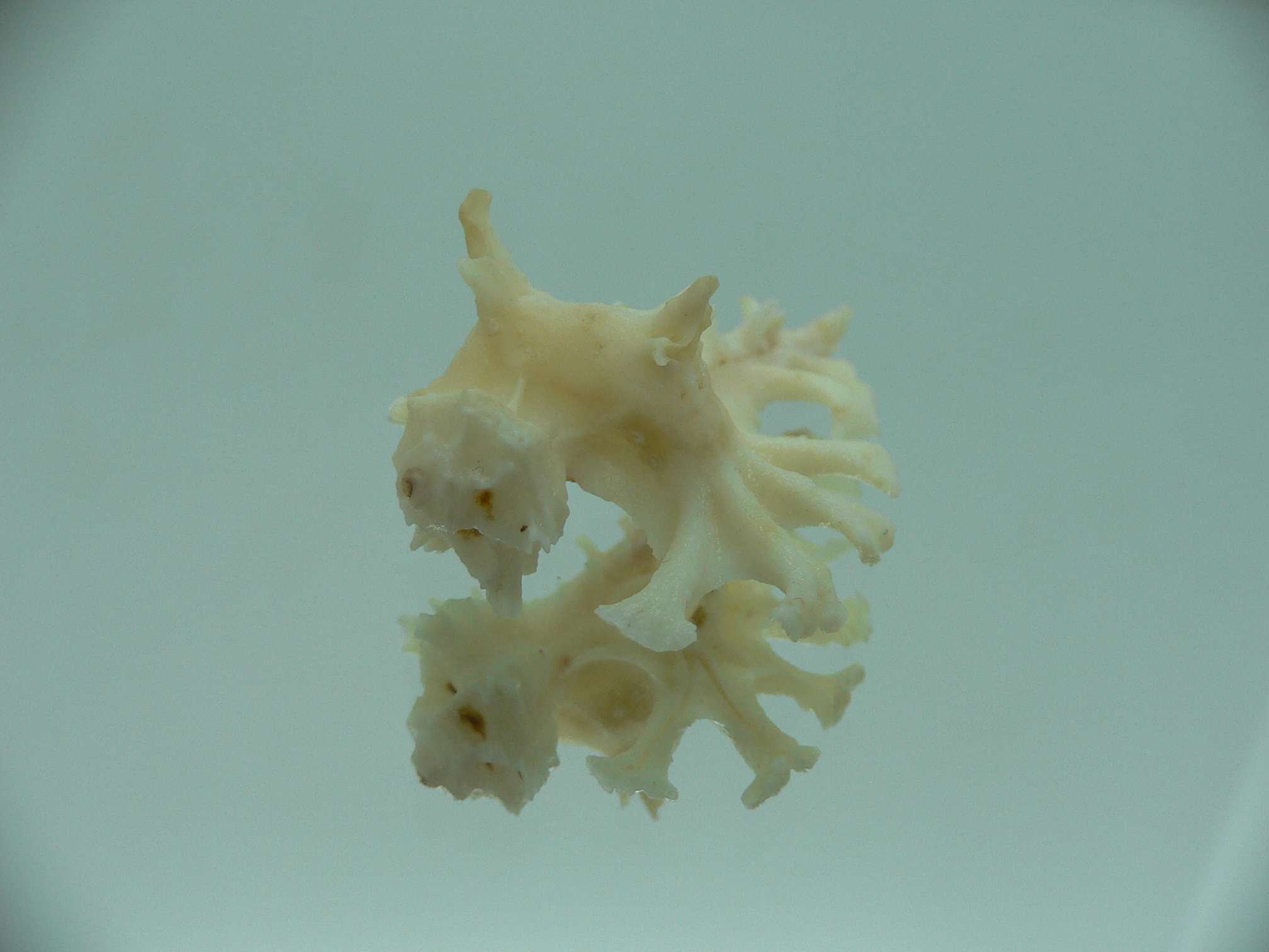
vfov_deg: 40.7
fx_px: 1283
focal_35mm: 35
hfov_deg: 52.6
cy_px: 476
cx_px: 634
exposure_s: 1/80
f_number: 2.8
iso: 80
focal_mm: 4.6
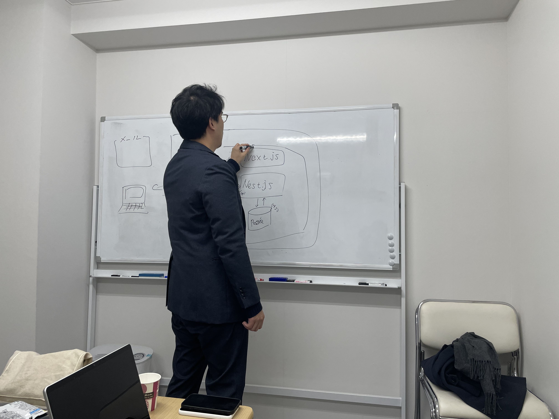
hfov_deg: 67.3
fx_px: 420
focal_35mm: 26
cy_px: 210
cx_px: 280
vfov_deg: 53.1
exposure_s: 1/120
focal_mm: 4.2
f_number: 1.6
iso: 100
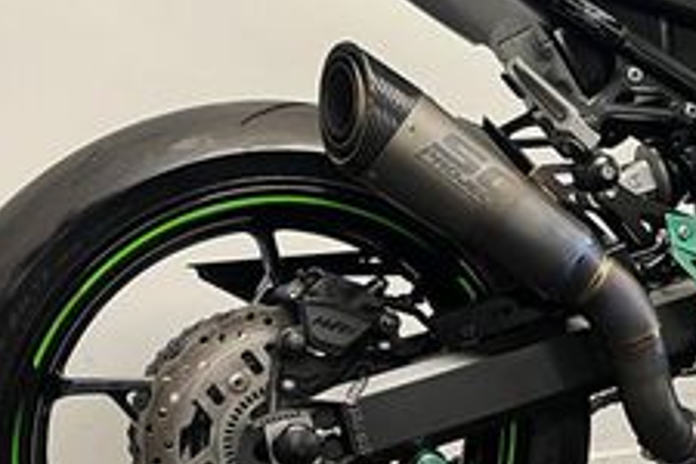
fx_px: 1489
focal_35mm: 77
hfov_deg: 25.1
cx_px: 687
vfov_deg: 17.7
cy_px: 139
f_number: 1.6
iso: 100
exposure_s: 1/50
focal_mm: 5.1
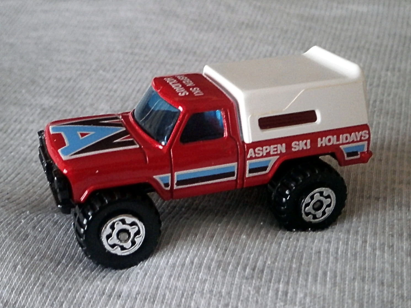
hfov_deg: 40.4
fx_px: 558
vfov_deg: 30.9
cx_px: 206
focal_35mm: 47
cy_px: 154
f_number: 3.4
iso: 400
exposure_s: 1/40
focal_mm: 8.3
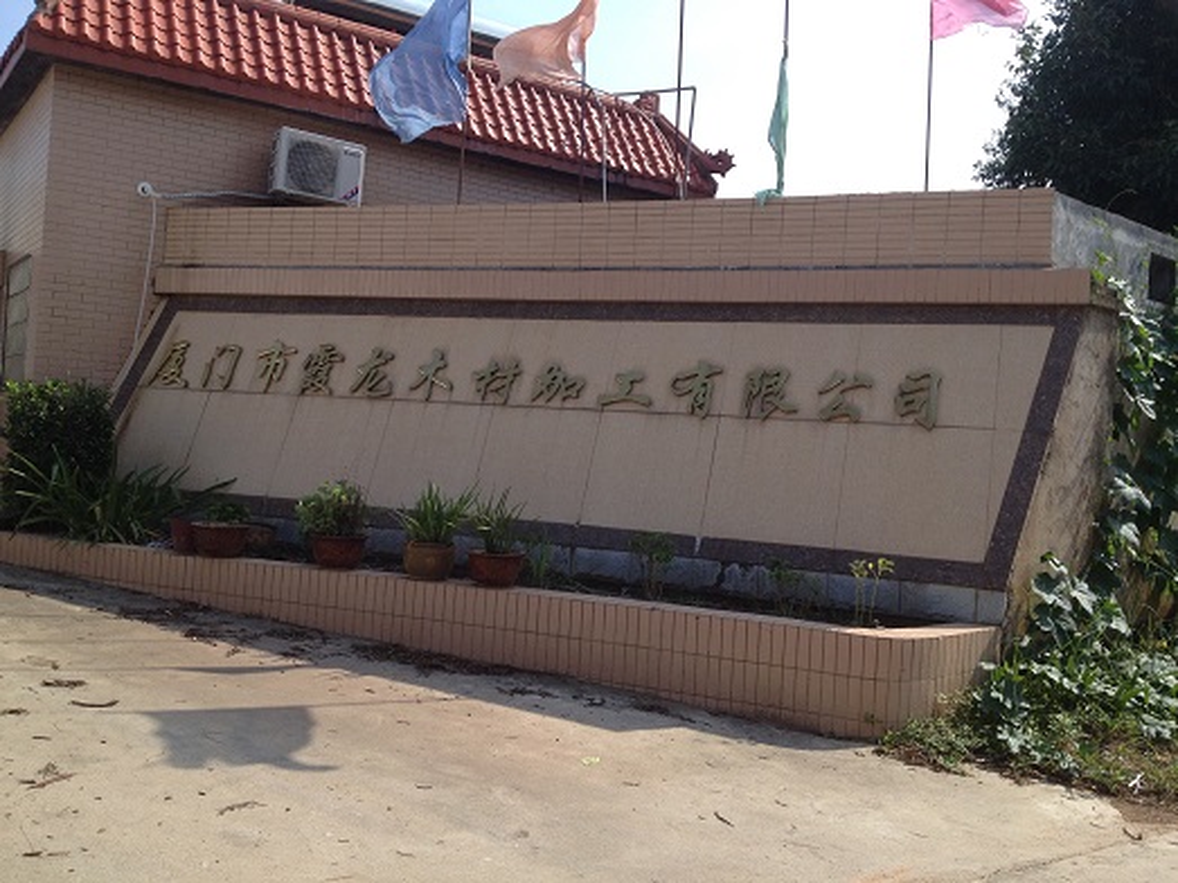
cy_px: 442
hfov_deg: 52.6
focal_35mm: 35
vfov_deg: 40.7
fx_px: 1191
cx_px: 589
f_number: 2.4
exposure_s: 1/1284
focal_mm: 4.28
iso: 50
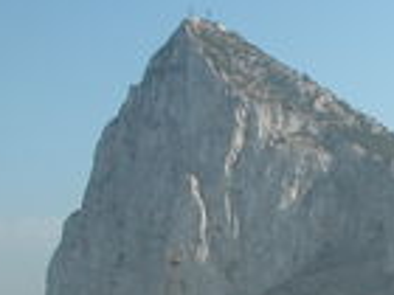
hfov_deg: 18.9
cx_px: 428
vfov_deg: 14.8
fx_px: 1138
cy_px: 166
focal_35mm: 100
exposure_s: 1/357
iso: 100
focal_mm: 8.9
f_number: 6.3
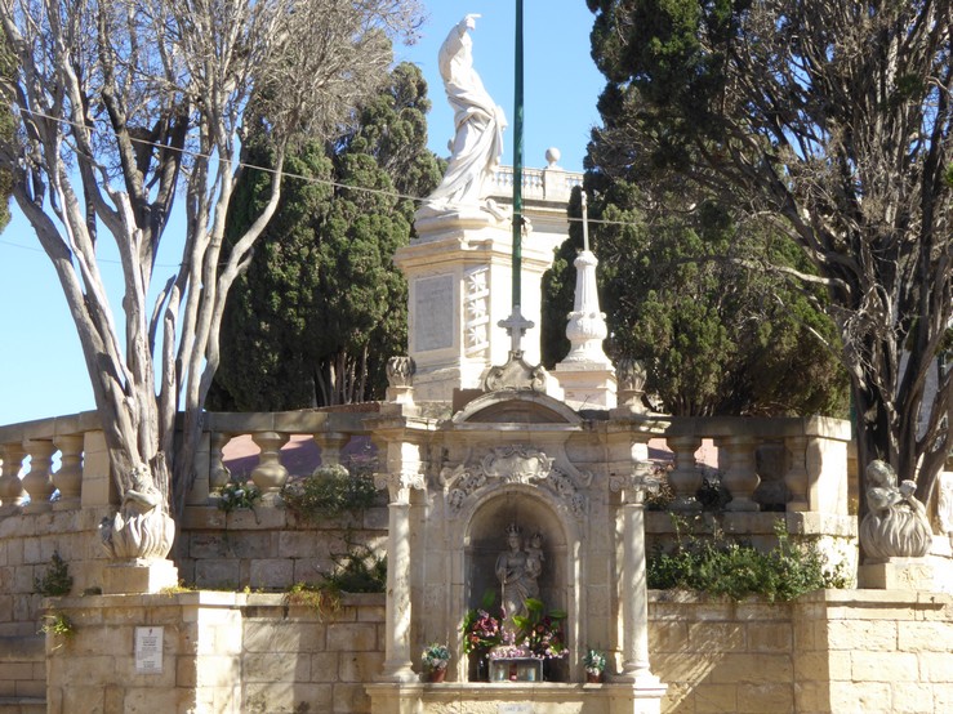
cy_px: 357
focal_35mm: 70
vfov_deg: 21.0
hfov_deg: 27.8
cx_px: 476
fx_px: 1927
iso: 100
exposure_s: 1/80
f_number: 8
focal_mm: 12.5
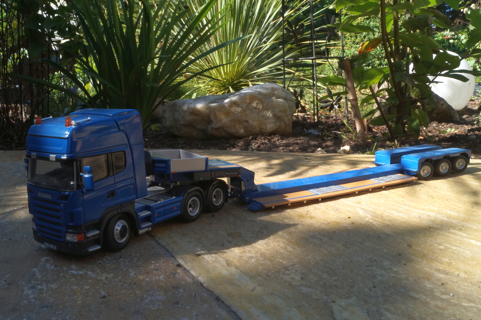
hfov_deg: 62.0
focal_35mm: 30
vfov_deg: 43.6
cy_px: 160
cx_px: 240
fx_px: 401
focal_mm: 20
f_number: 22
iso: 640
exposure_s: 1/60
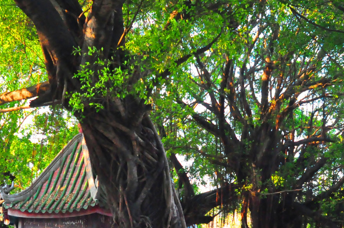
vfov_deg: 18.5
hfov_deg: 27.6
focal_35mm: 73
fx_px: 697
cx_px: 126
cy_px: 169
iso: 3200
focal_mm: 24
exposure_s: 1/400
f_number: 5.6
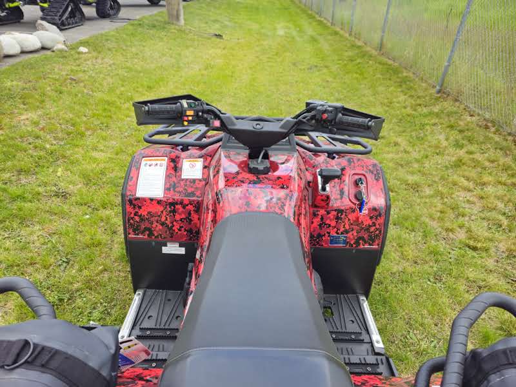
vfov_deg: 58.9
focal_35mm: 23
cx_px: 258
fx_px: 343
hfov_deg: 73.9
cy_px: 194
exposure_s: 1/132
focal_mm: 6.3
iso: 10
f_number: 1.7
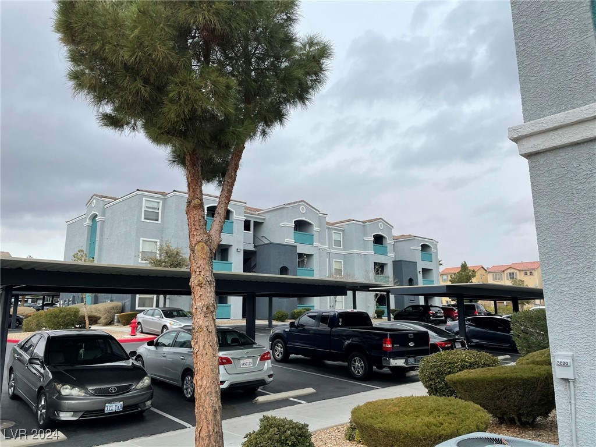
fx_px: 448
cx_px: 298
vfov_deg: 53.1
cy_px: 224
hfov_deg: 67.3
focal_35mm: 26
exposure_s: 1/2618
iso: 32
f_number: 1.6
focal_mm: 4.2
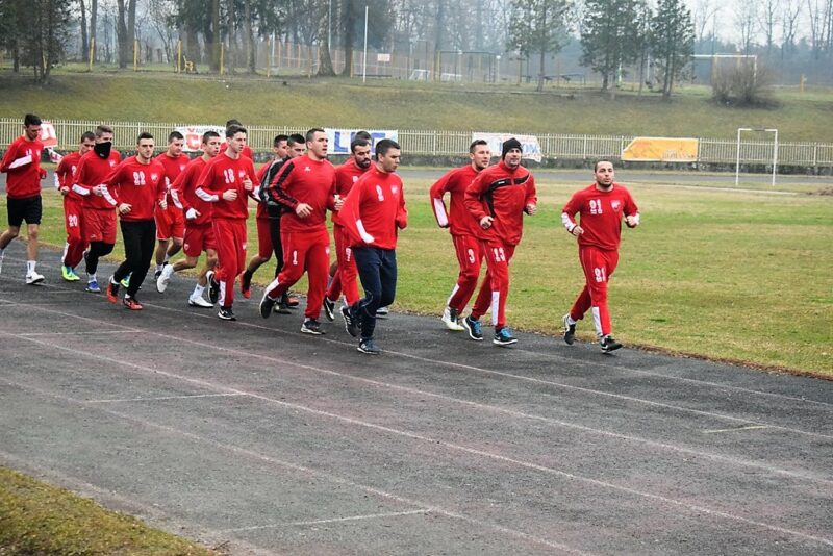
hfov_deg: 24.6
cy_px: 278
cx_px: 416
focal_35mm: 82
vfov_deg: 16.6
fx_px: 1910
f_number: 5.6
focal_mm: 55
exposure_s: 1/200
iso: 3200
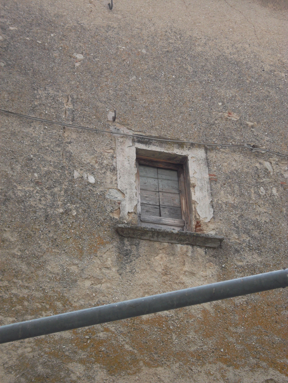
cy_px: 192
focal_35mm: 74
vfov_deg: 26.3
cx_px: 144
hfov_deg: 19.9
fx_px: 821
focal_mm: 13.2
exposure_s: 1/140
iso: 80
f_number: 3.9
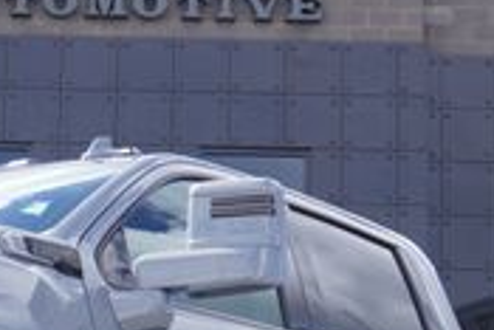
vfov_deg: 9.2
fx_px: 2030
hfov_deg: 13.7
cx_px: -14
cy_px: 384
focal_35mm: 148
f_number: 7.1
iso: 100
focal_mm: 27
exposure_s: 1/160
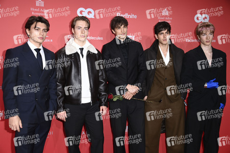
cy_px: 76
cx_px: 115
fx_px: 281
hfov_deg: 44.5
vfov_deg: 30.5
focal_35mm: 44
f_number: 5.6
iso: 800
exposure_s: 1/250
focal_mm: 44
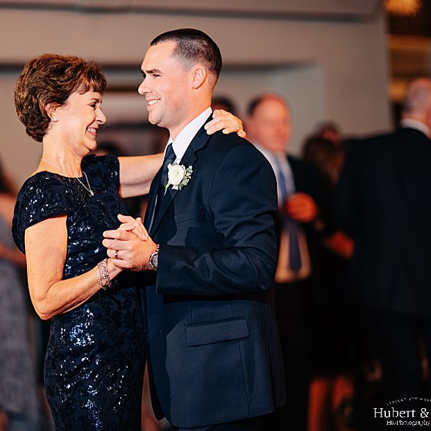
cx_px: 139
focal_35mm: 135
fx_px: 1902
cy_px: 215
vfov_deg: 12.9
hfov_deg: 12.9
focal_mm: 105
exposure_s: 1/100
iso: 400
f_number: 1.4
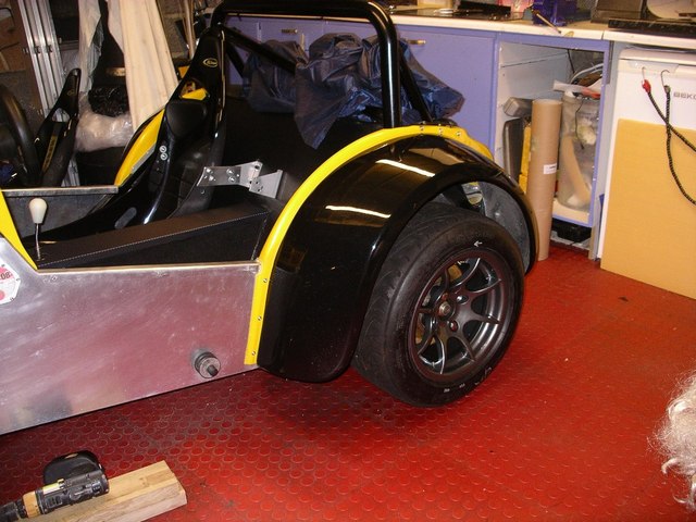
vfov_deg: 38.7
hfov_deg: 50.1
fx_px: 744
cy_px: 261
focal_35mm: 37
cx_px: 348
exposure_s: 1/40
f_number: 2.8
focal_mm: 7.8
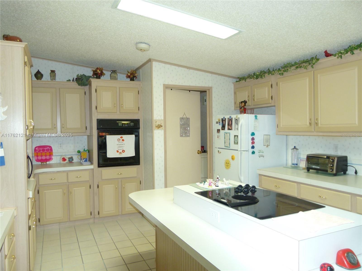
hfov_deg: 69.4
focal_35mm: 25
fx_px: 261
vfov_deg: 54.9
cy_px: 136
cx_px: 181
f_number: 2.8
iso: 100
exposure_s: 1/13
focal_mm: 4.5
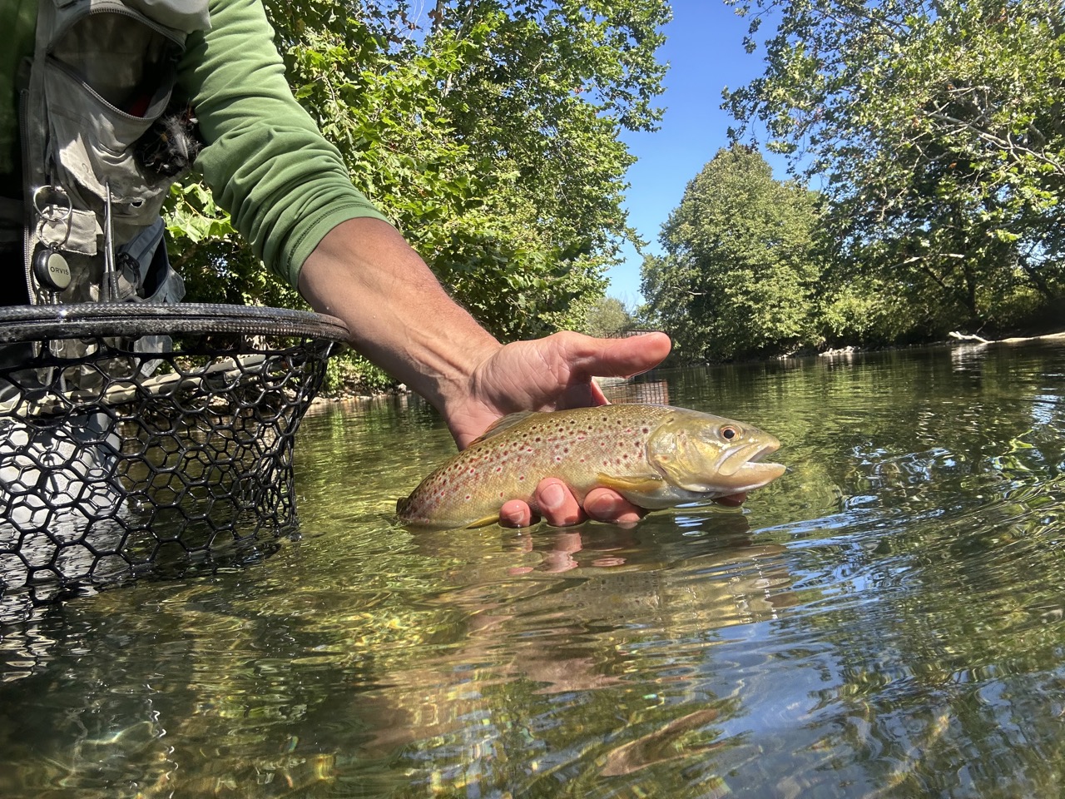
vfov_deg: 58.9
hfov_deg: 73.9
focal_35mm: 23
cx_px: 532
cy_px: 400
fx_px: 708
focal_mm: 2.69
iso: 25
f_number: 1.9
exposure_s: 1/266
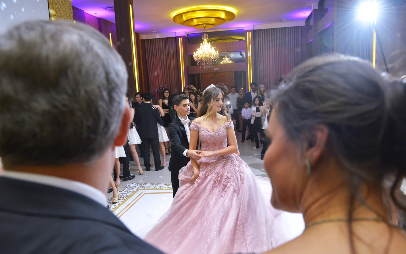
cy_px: 137
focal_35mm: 27
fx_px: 299
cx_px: 205
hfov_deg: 68.4
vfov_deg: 46.0
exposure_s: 1/200
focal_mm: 26
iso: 3200
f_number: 5.6
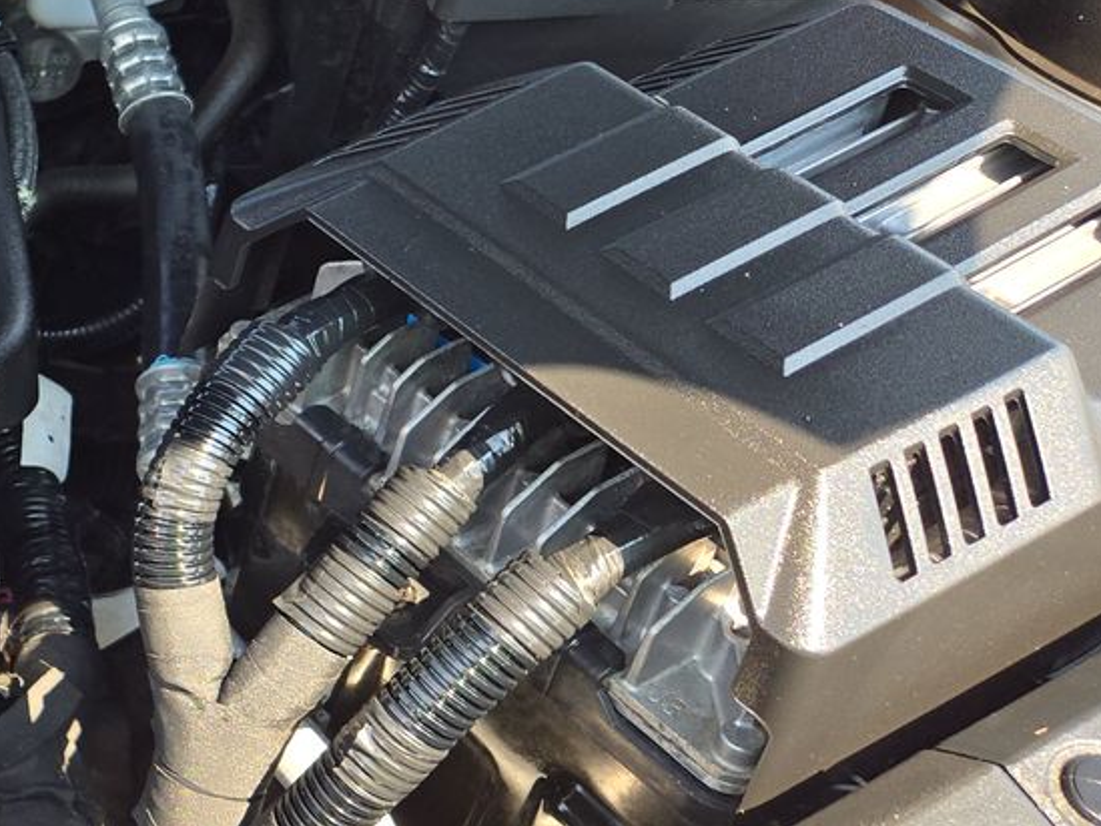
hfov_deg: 23.8
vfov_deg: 21.9
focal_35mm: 67
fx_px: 2131
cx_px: -491
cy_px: 331
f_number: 1.8
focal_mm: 5.4
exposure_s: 1/179
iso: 25
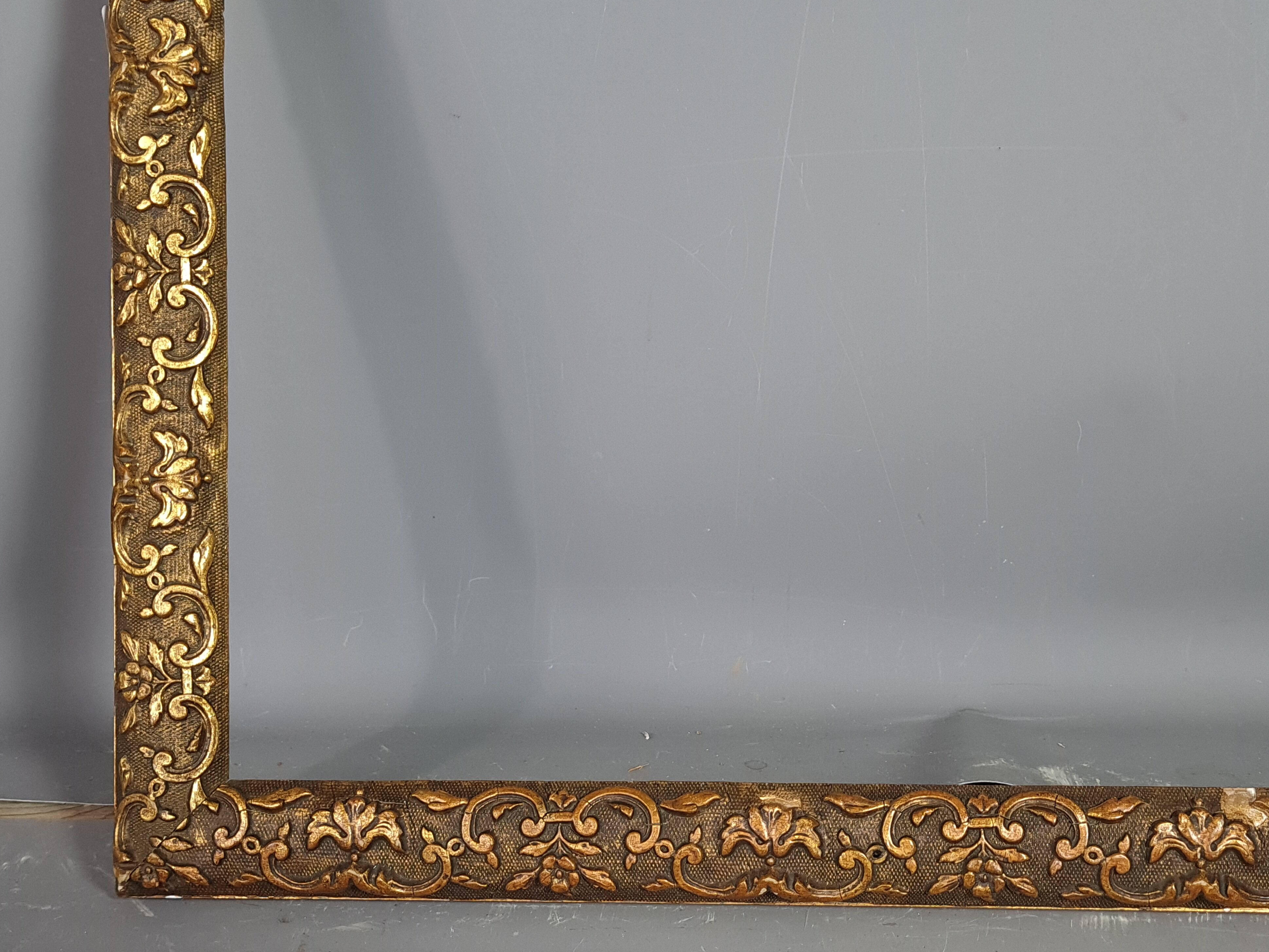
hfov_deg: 65.3
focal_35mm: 27
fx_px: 990
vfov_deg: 51.3
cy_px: 491
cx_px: 649
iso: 100
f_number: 1.8
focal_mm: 5.4
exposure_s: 1/50
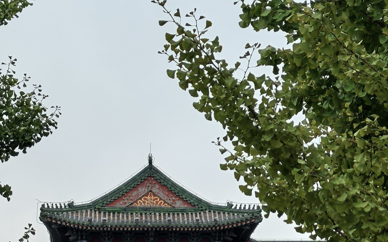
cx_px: 194
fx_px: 2146
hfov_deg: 10.3
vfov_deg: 6.5
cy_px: 203
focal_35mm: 203
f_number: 2.1
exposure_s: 1/109
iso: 50
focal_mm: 15
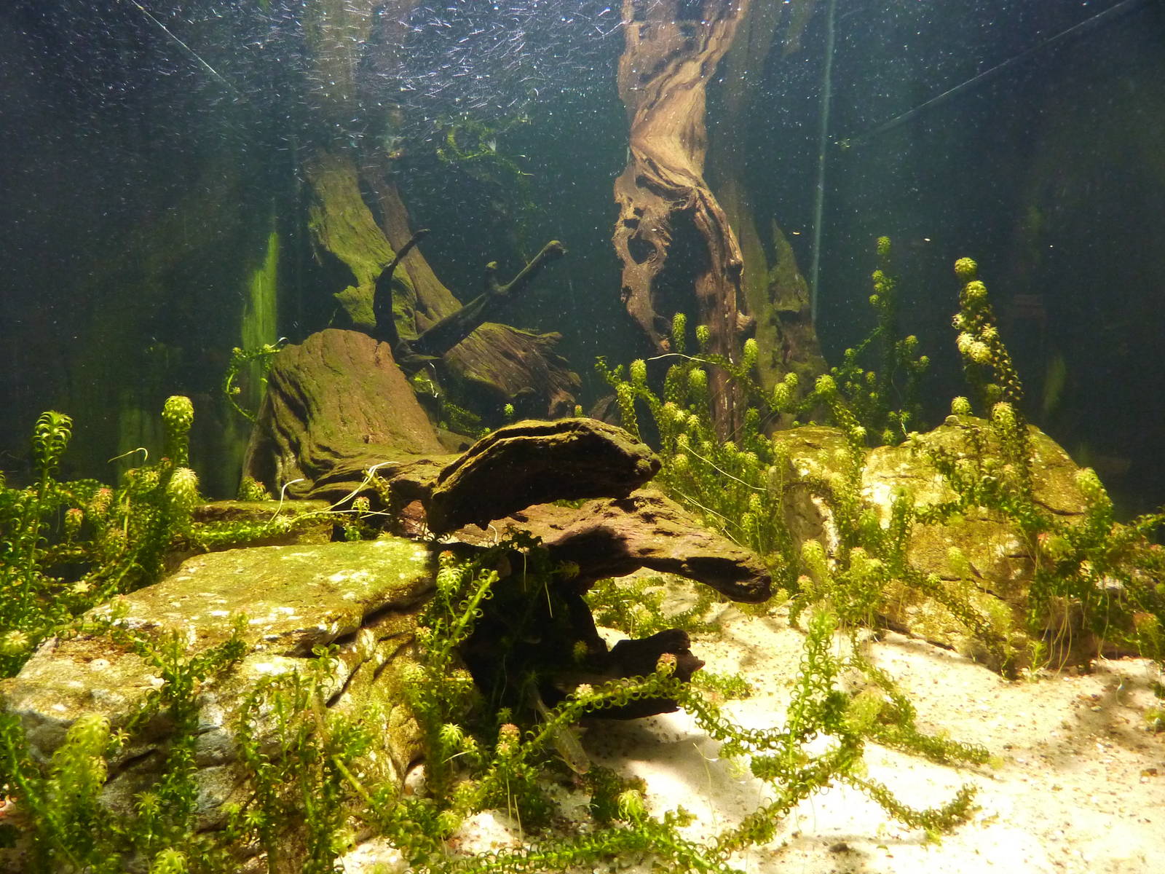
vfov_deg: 54.9
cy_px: 437
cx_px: 582
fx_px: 841
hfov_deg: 69.4
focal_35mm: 25
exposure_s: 1/20
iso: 400
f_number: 3.3
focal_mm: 4.1
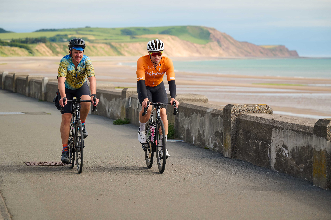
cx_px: 166
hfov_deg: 12.8
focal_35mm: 160
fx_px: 1470
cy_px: 110
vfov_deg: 8.6
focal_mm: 160
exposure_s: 1/2500
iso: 800
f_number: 5.6
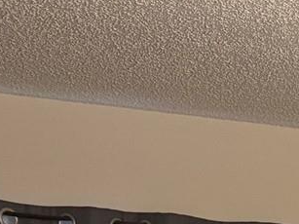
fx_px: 1079
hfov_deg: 13.9
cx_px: 548
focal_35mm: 125
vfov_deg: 10.4
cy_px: 512
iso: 320
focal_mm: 6.76
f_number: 1.78
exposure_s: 1/60
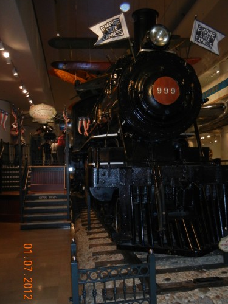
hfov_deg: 39.5
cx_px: 136
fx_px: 316
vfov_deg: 51.2
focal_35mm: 36
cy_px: 173
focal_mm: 5.4
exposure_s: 1/30
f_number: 3.5
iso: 400
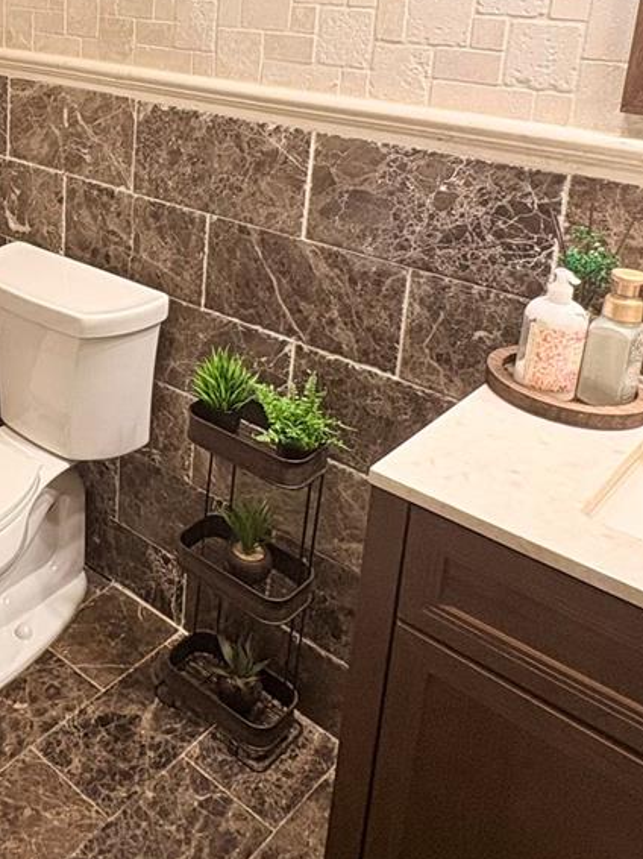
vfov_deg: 46.4
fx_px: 942
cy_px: 173
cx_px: -2
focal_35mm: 38
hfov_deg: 34.3
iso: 160
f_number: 2.2
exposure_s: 1/60
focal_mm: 2.22
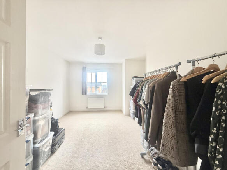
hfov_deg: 102.1
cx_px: 114
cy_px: 85
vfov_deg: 85.7
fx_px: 92
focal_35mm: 14
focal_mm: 2.22
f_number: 2.2
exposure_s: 1/144
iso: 64
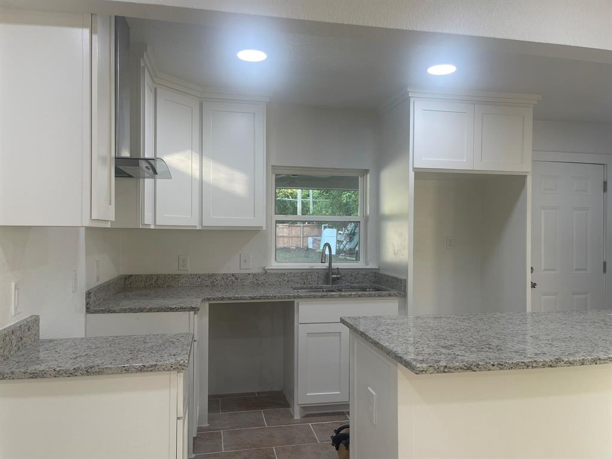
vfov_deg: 54.9
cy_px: 230
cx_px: 306
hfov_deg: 69.4
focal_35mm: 25
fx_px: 442
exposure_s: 1/120
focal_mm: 5.1
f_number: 1.6
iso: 64
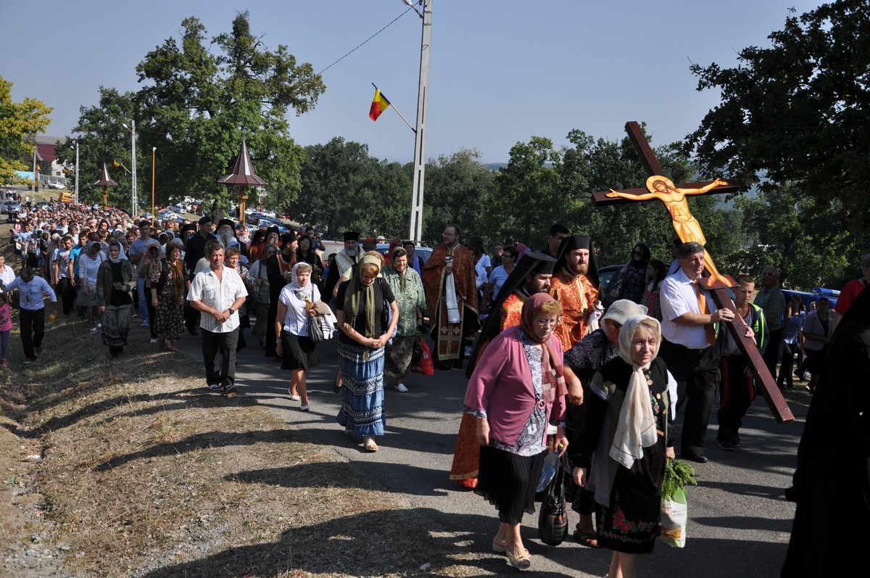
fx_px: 1086
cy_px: 289
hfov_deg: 43.7
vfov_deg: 29.8
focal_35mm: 45
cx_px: 435
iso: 200
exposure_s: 1/1600
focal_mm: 30
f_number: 5.6
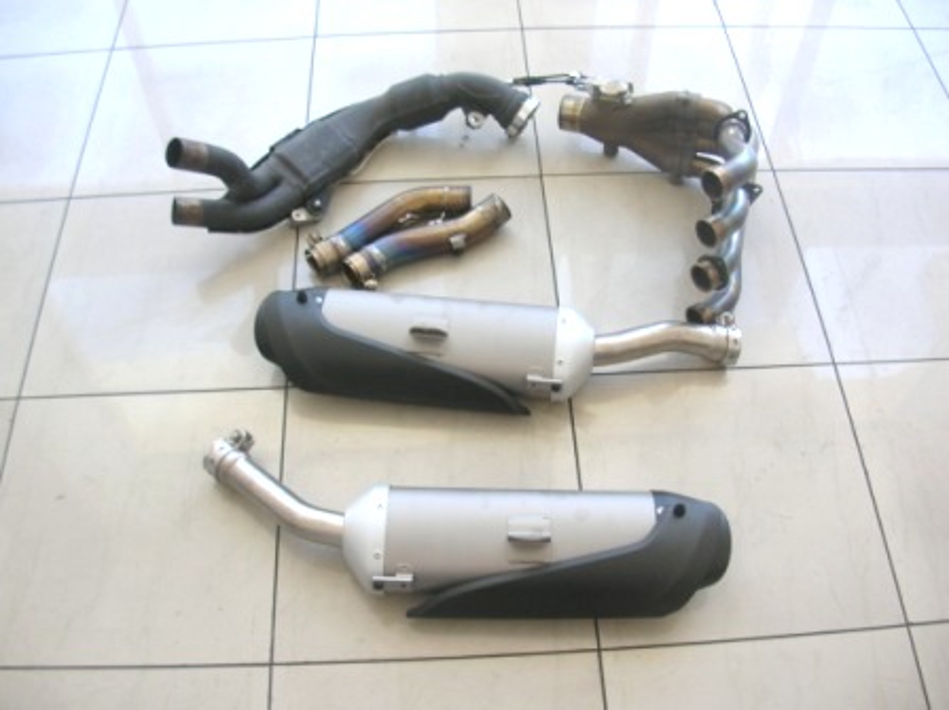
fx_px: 959
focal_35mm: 35
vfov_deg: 40.6
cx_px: 474
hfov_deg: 52.7
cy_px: 355
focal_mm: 5.8
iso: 50
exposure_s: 1/61.7
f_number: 2.8
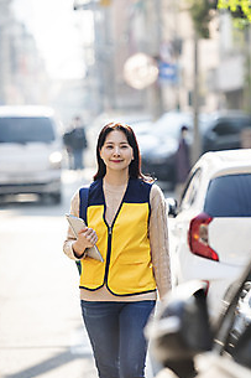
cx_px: 147
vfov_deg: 10.4
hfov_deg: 7.0
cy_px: 149
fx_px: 2062
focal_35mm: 197
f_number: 2.8
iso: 160
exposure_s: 1/640
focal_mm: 150
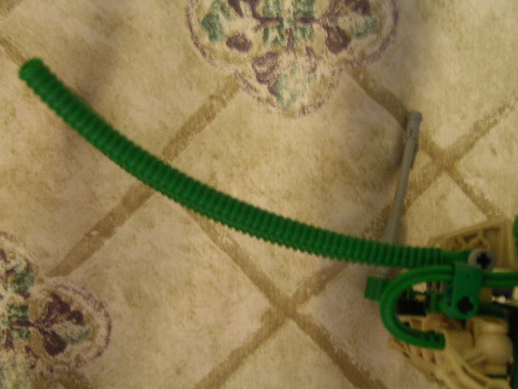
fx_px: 703
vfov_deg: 30.9
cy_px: 194
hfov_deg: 40.4
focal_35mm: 47
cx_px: 259
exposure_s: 1/13.2
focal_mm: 7.4
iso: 100
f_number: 3.3
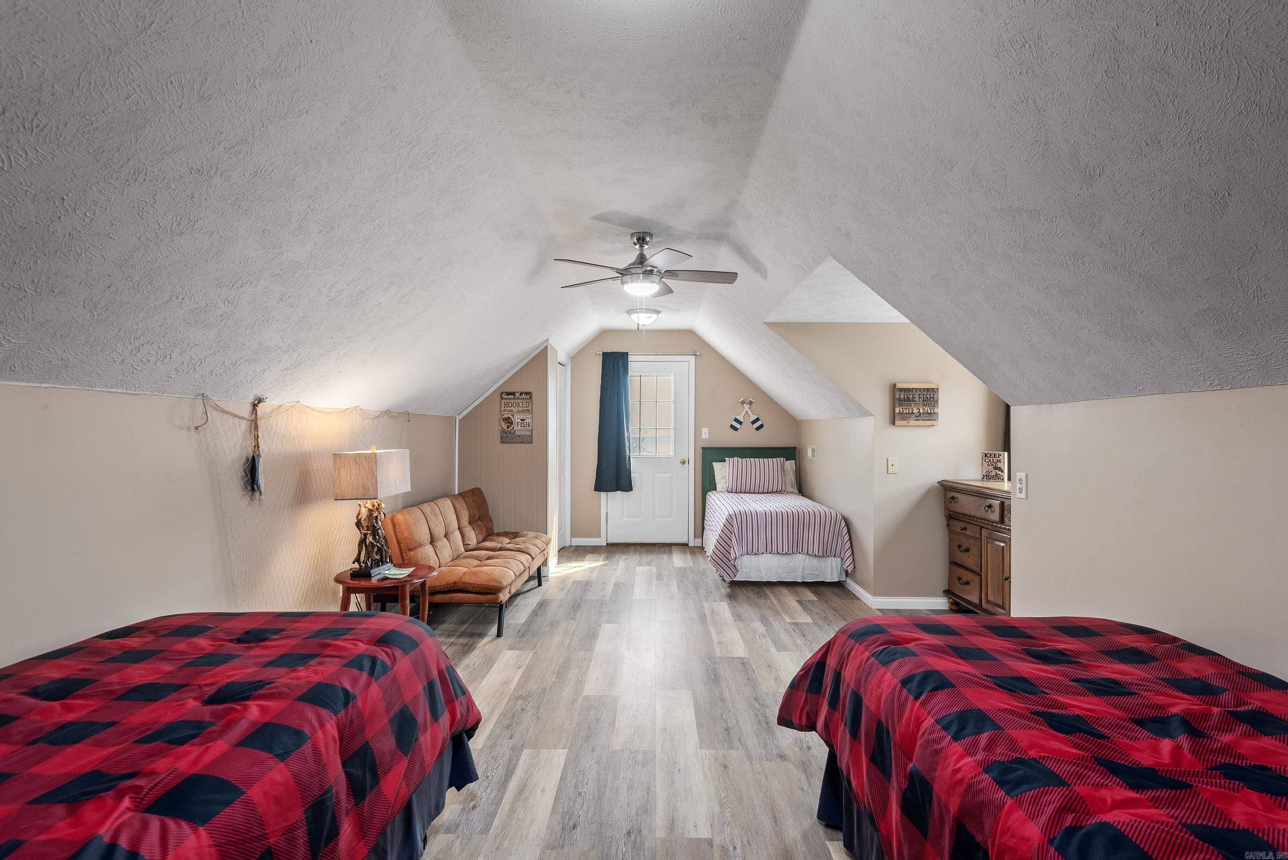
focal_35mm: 19
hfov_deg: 86.9
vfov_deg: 64.6
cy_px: 430
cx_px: 644
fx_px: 680
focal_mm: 19
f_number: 7.1
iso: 400
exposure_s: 1/4
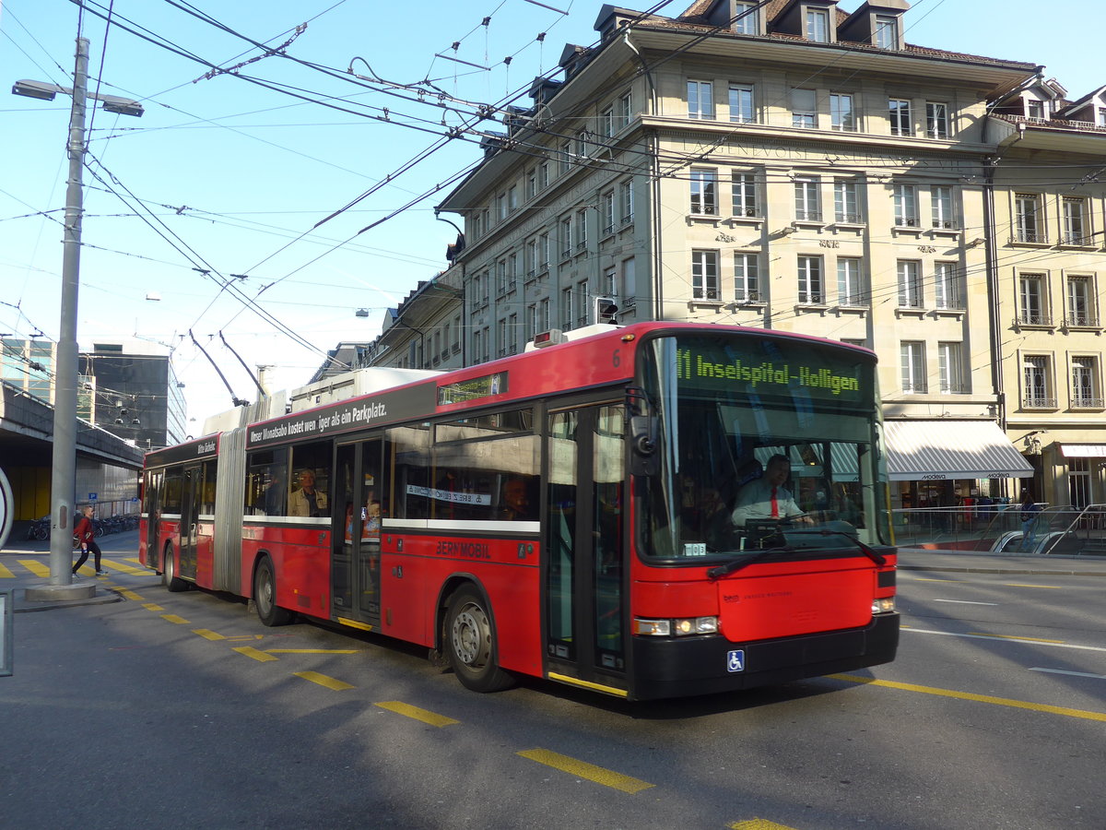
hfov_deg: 61.7
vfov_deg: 48.2
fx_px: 927
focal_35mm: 29
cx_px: 553
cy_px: 415
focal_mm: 6
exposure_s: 1/320
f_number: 2.8
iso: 80
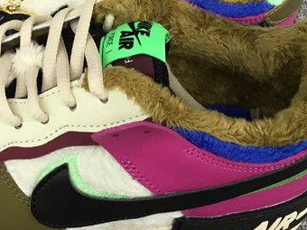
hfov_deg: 23.7
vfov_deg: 18.0
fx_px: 727
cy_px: 83
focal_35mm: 82
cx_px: 99
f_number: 2.4
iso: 25
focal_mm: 3.3
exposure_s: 1/33
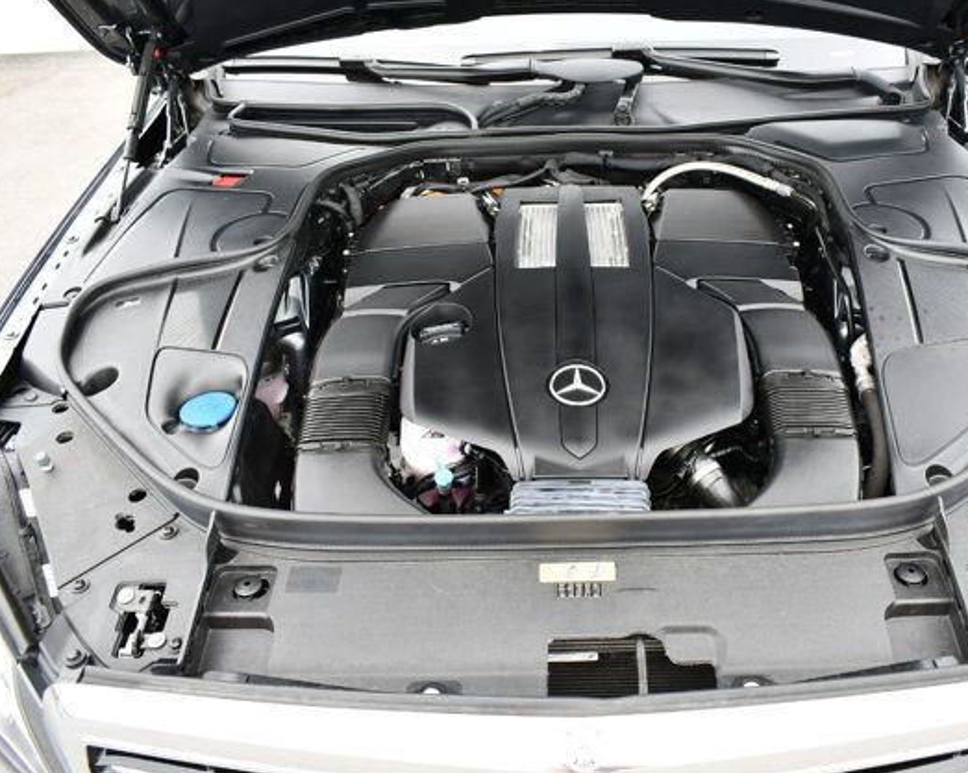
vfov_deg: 47.1
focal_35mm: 31
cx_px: 566
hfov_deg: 56.9
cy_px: 386
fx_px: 888
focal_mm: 18
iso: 400
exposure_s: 1/250
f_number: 5
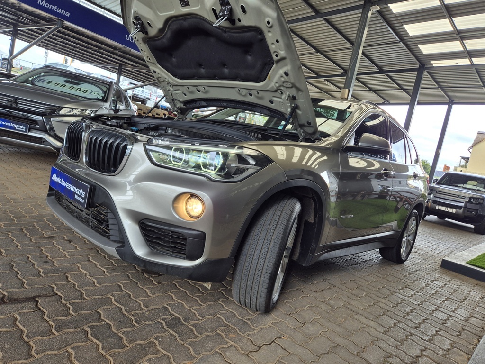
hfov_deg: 73.9
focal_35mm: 23
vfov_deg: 58.9
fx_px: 322
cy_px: 182
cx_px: 242
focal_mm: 5.4
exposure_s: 1/128
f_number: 1.8
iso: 32
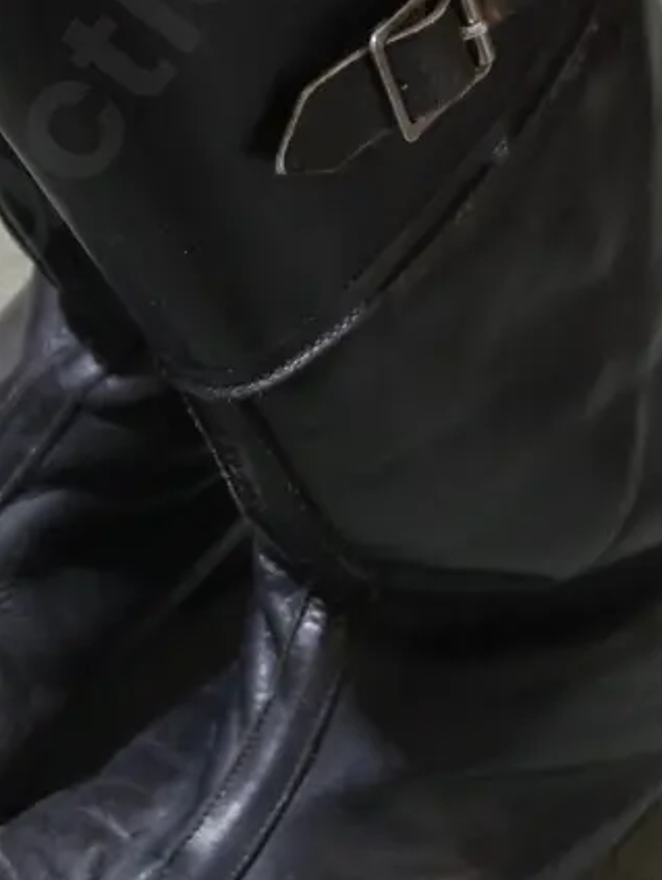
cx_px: 20
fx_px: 2825
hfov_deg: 13.2
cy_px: 199
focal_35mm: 111
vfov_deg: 17.6
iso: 1600
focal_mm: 23
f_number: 5.1
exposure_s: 1/60
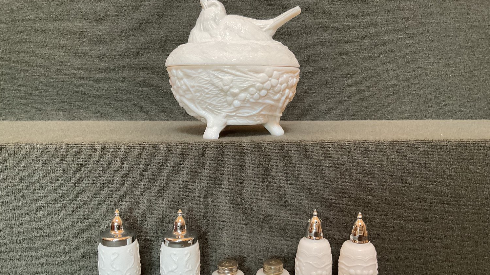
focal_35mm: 32
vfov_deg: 36.5
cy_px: 169
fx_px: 416
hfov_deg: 61.0
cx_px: 247
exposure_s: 1/50
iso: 125
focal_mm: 3
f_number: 1.8
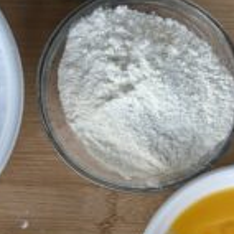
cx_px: 53
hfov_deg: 24.7
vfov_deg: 24.9
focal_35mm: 69
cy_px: 159
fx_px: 528
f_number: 1.5
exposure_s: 1/121
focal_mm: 5.7
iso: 100
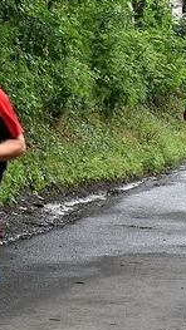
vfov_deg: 6.7
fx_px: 2831
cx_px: 85
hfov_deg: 3.8
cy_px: 207
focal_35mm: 323
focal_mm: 90
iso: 900
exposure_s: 1/500
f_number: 5.6
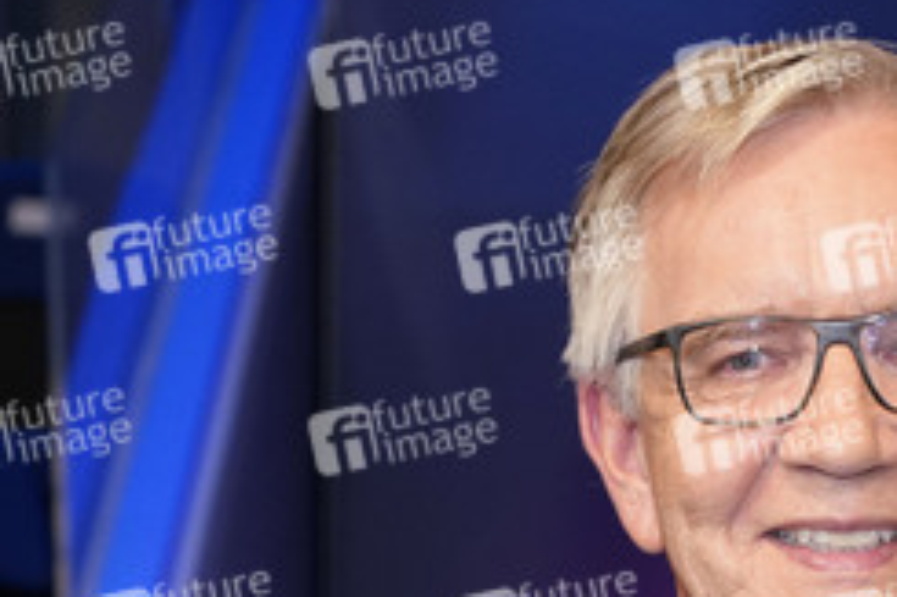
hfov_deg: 17.1
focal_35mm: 118
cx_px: 818
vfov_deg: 11.5
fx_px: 2938
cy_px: 524
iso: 2000
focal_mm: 64
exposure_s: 1/160
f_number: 5
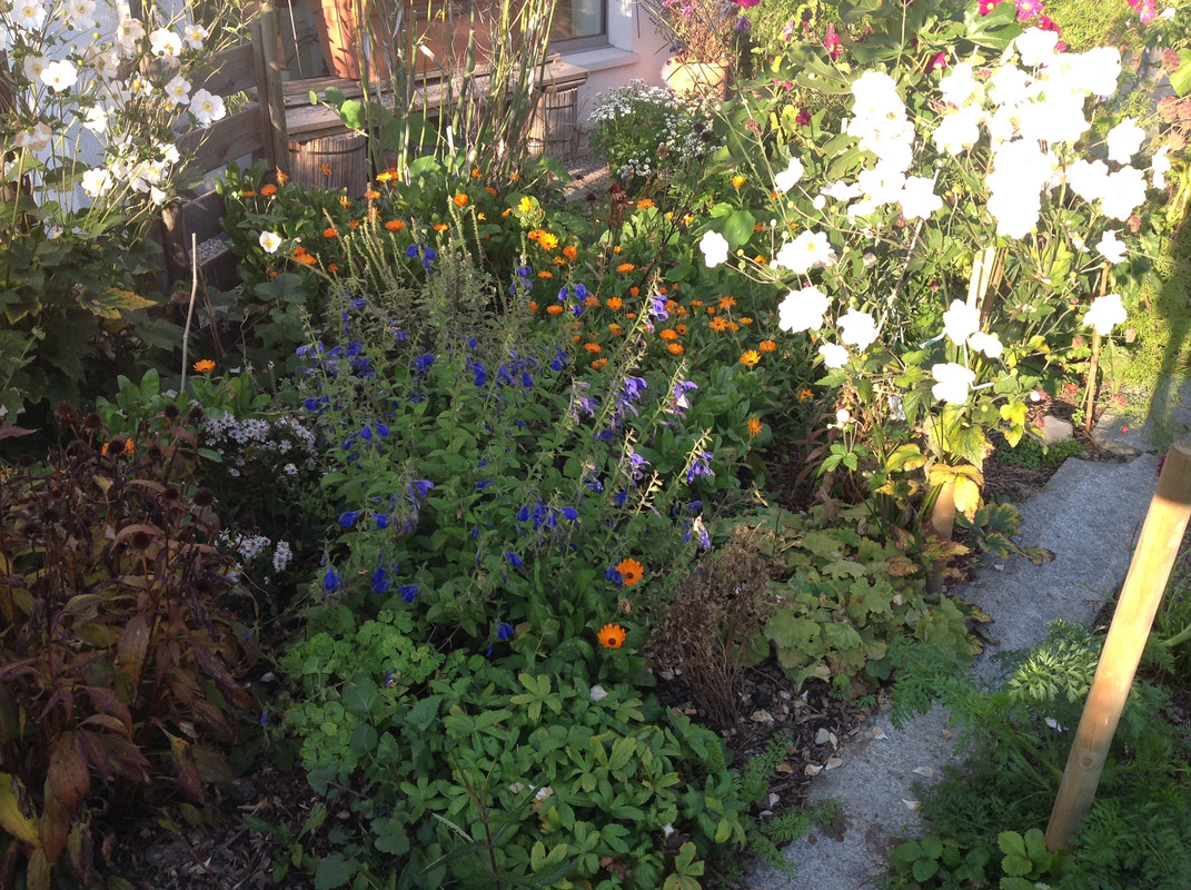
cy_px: 445
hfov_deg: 52.7
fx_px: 1202
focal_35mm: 35
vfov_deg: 40.6
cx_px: 596
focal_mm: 4.28
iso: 50
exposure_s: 1/256
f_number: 2.4
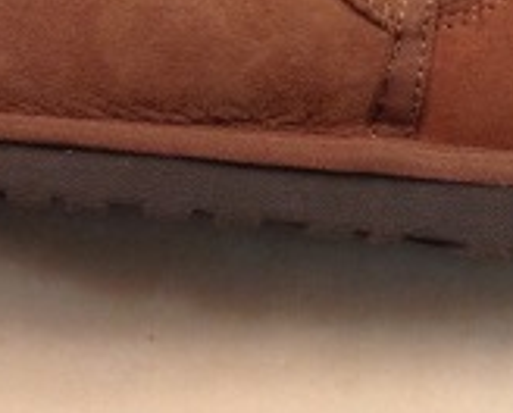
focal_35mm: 133
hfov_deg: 14.4
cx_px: 360
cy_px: -282
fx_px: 2024
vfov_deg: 11.0
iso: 80
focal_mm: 4.28
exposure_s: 1/50
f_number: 2.4
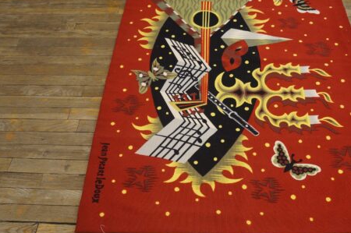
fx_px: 390
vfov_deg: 33.3
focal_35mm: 40
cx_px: 207
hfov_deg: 48.3
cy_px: 112
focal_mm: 20
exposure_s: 1/60
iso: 800
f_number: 4
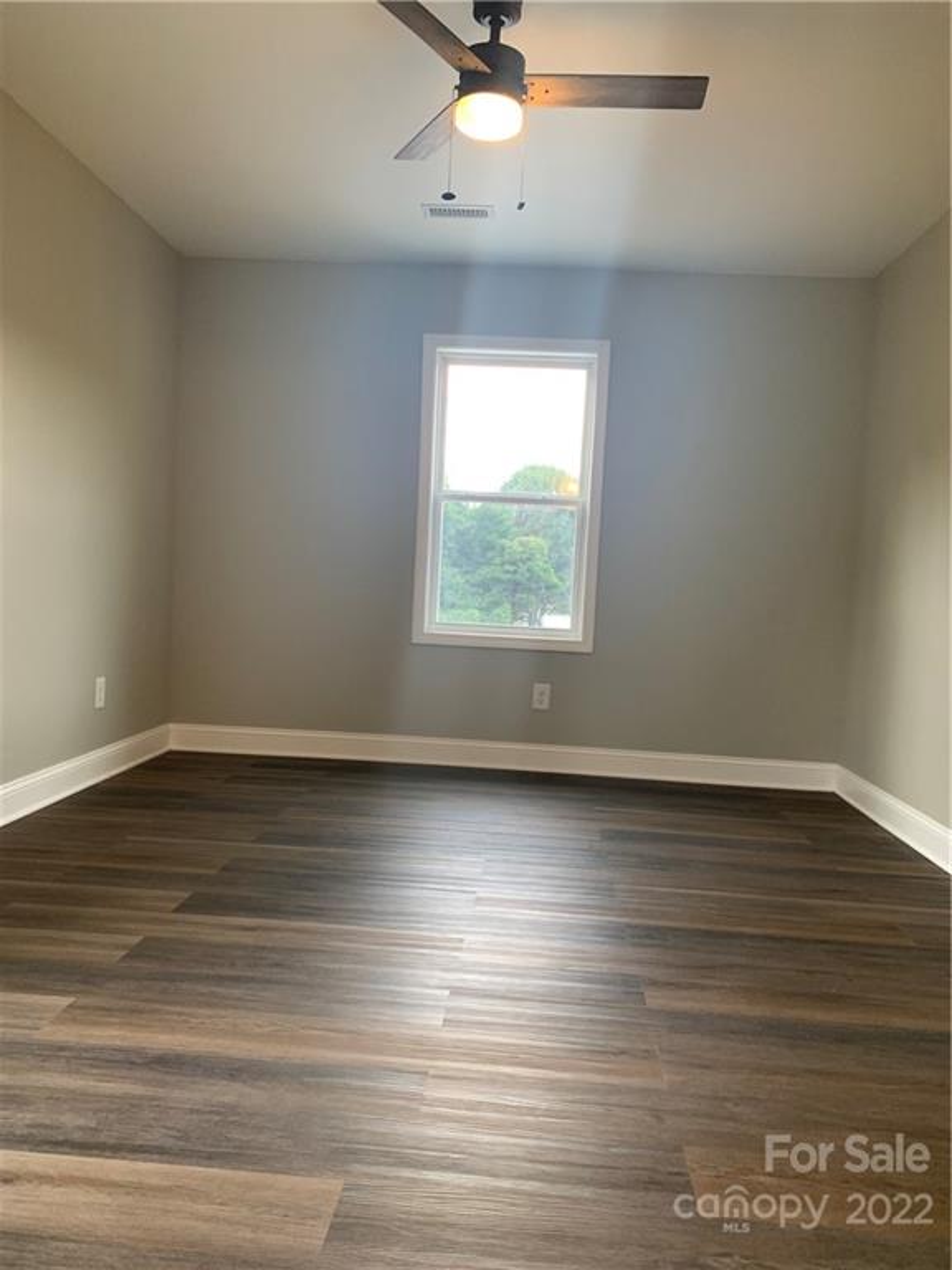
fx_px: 953
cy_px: 635
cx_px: 476
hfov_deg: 53.1
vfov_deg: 67.3
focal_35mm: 26
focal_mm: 4.25
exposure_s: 1/60
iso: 125
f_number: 1.8
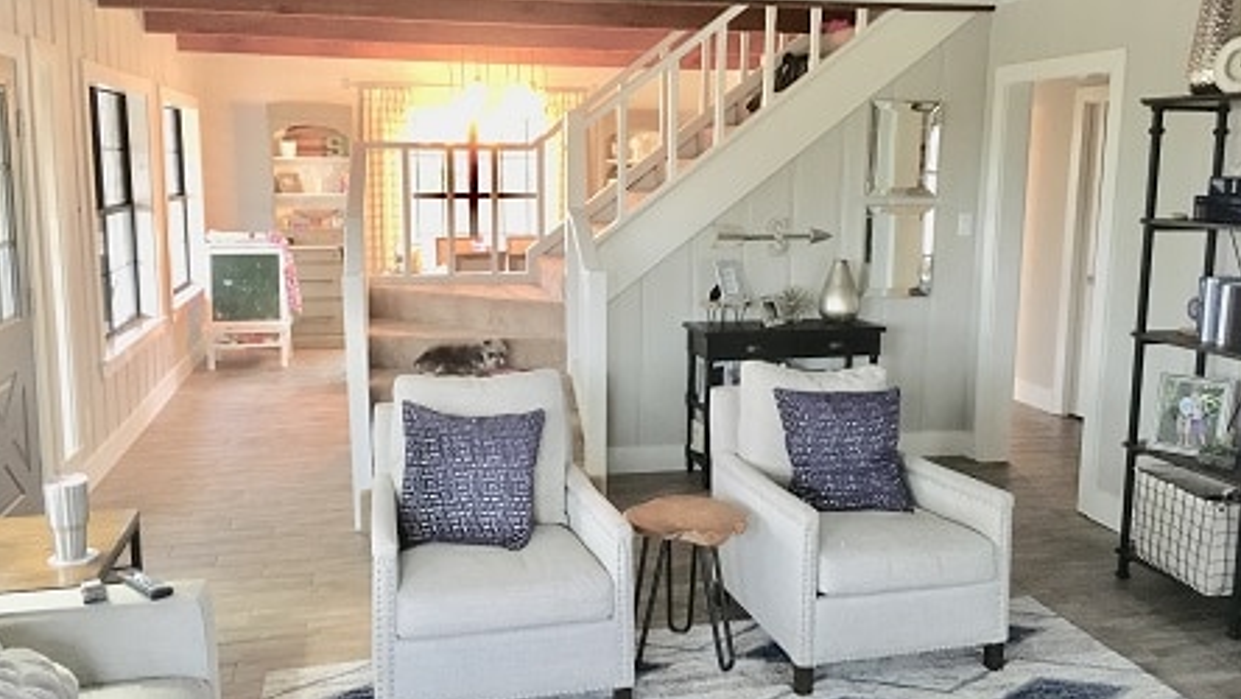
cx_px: 620
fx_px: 1053
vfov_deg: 36.7
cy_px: 334
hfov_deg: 61.0
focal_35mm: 32
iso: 250
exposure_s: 1/15
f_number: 2.2
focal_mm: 4.15
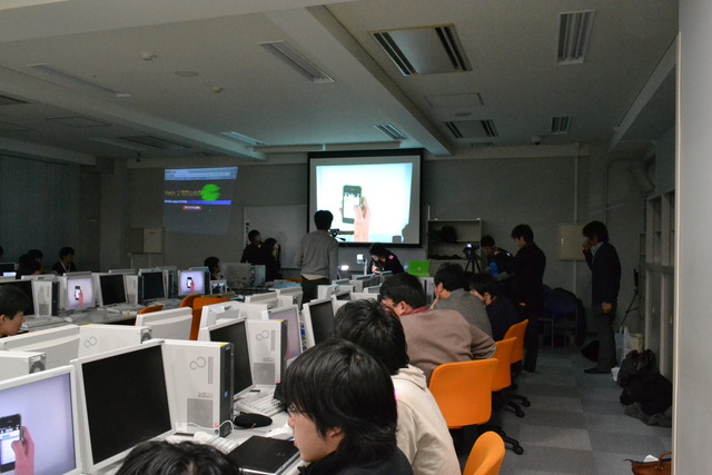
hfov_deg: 61.9
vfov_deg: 43.6
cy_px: 238
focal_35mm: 30
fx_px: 593
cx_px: 356
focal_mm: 20
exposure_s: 1/30
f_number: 11
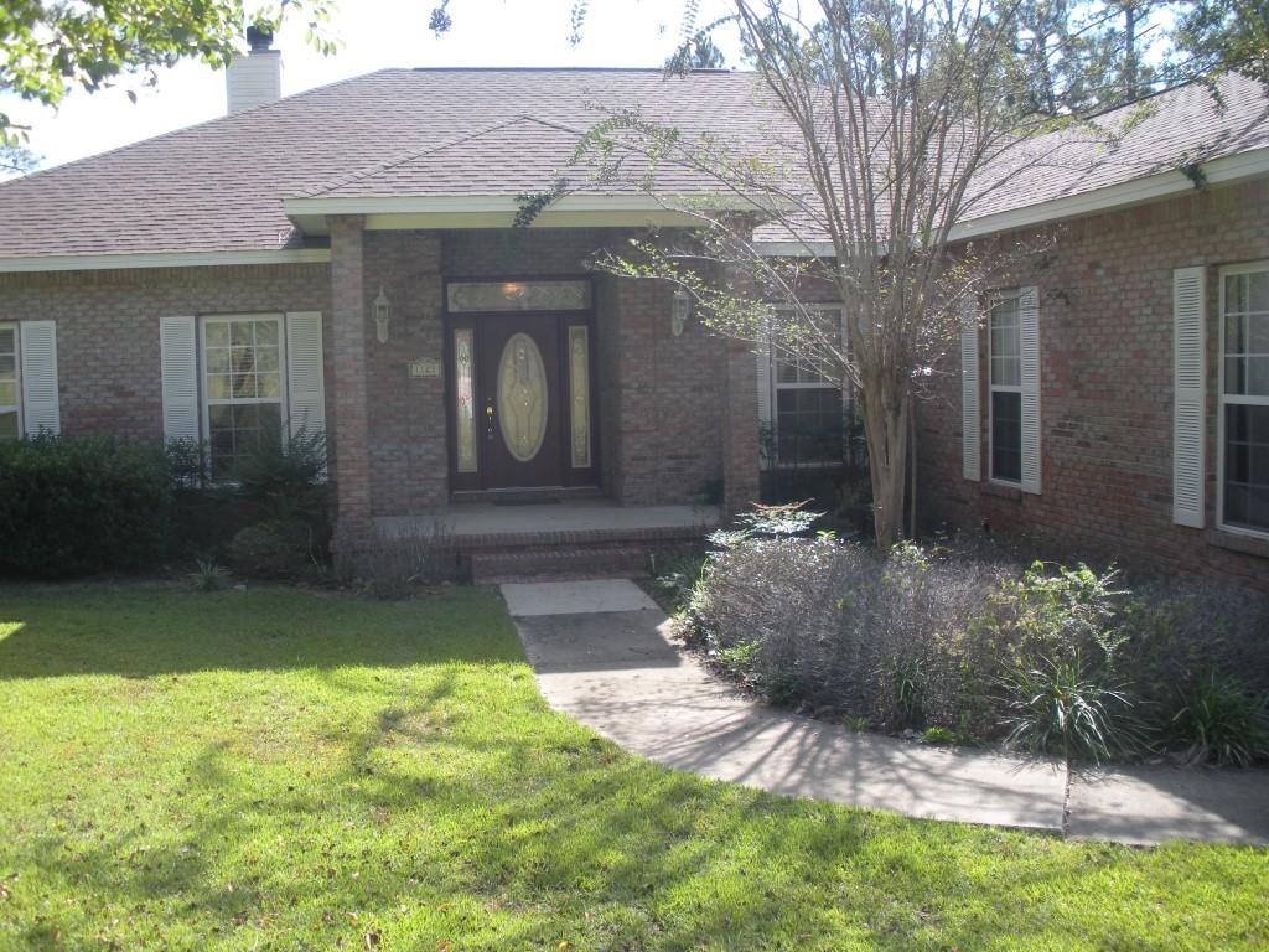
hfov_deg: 51.4
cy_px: 476
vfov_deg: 39.7
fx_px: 1320
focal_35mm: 36
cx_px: 634
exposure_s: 1/167
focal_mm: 6.3
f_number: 3.5
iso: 64
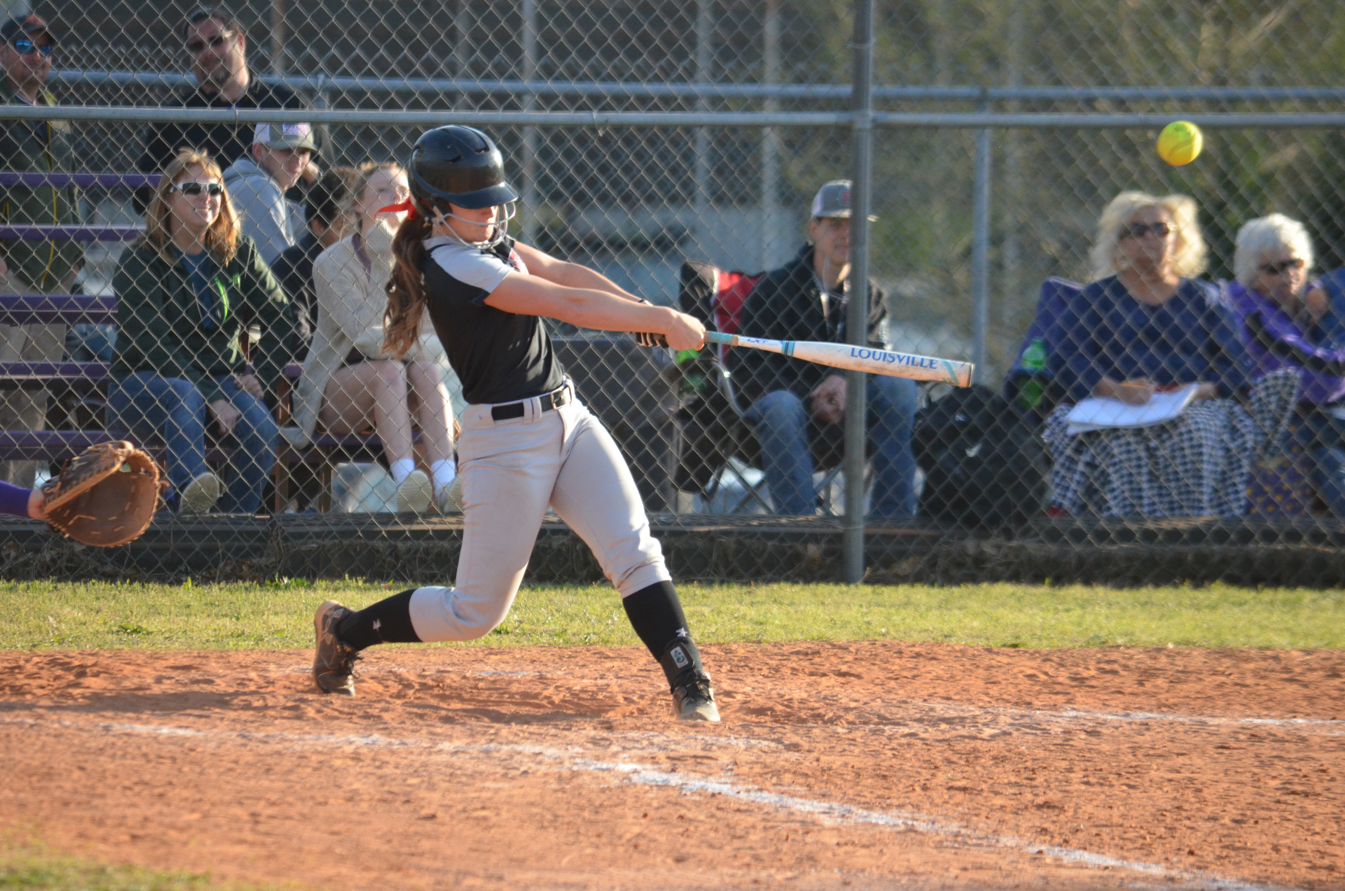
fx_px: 13422
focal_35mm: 360
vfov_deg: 3.8
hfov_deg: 5.7
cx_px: 672
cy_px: 446
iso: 2000
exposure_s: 1/2000
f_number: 6.3
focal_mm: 240
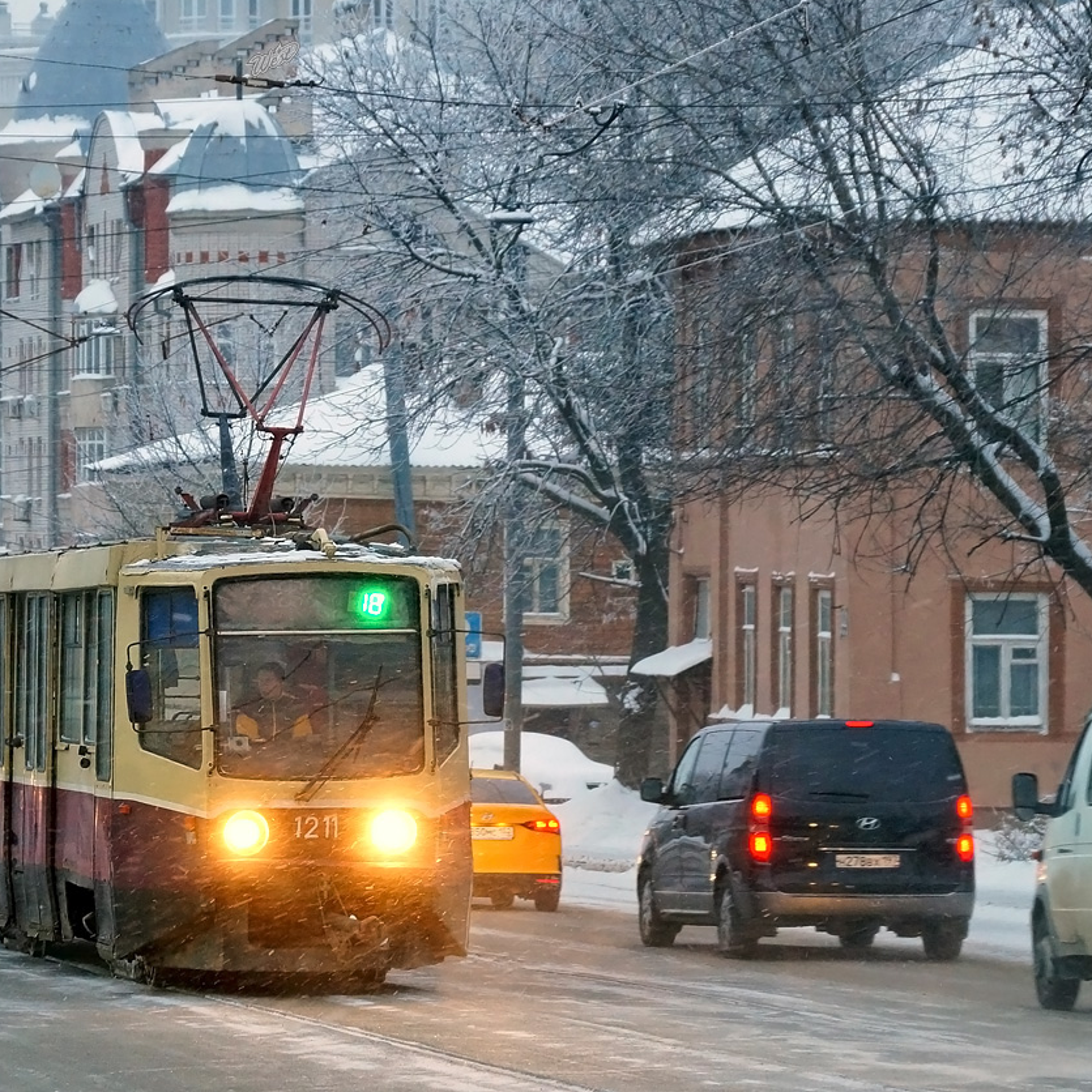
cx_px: 287
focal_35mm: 202
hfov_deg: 8.7
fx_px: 7197
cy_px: 546
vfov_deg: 8.7
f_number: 5.6
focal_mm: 105
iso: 800
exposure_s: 1/60
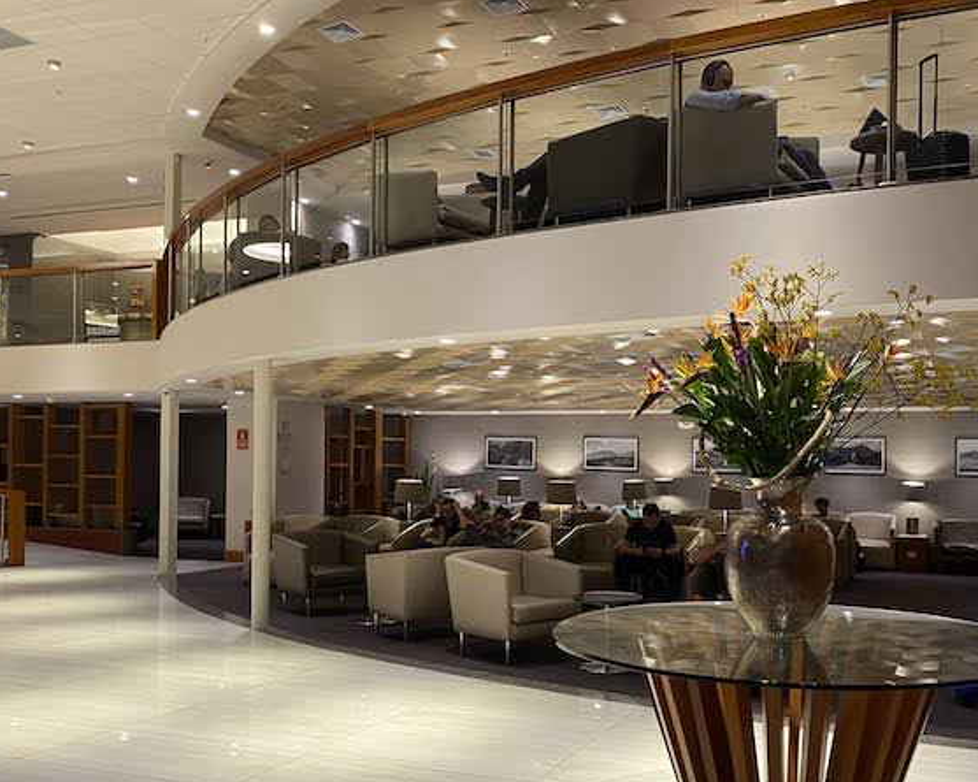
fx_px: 1013
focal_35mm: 35
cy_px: 478
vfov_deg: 42.0
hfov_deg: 51.1
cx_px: 600
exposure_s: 1/60
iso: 250
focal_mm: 4.25
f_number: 1.8
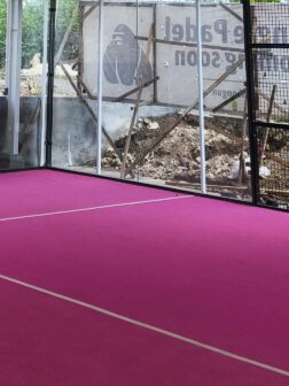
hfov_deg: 20.7
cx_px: 46
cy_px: -152
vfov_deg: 23.6
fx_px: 779
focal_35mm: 70
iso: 80
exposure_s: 1/827
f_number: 1.7
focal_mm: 5.35
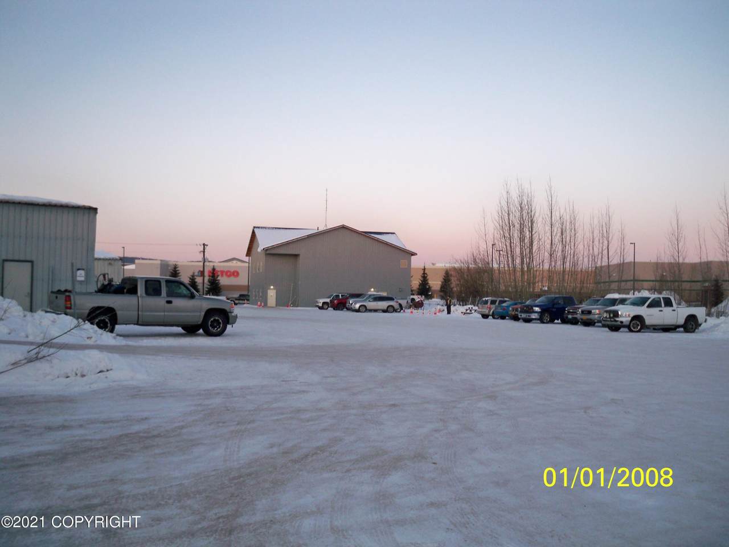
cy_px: 274
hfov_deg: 52.6
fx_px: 737
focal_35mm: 35
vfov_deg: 40.7
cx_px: 364
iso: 100
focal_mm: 6.3
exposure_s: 1/125
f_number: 3.1
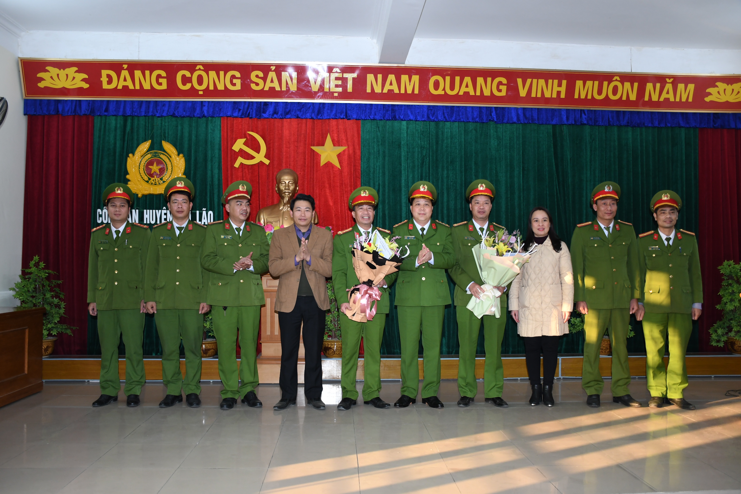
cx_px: 370
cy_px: 247
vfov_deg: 43.6
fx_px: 617
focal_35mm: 30
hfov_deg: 61.9
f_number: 3.5
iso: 640
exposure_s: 1/200
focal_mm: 20
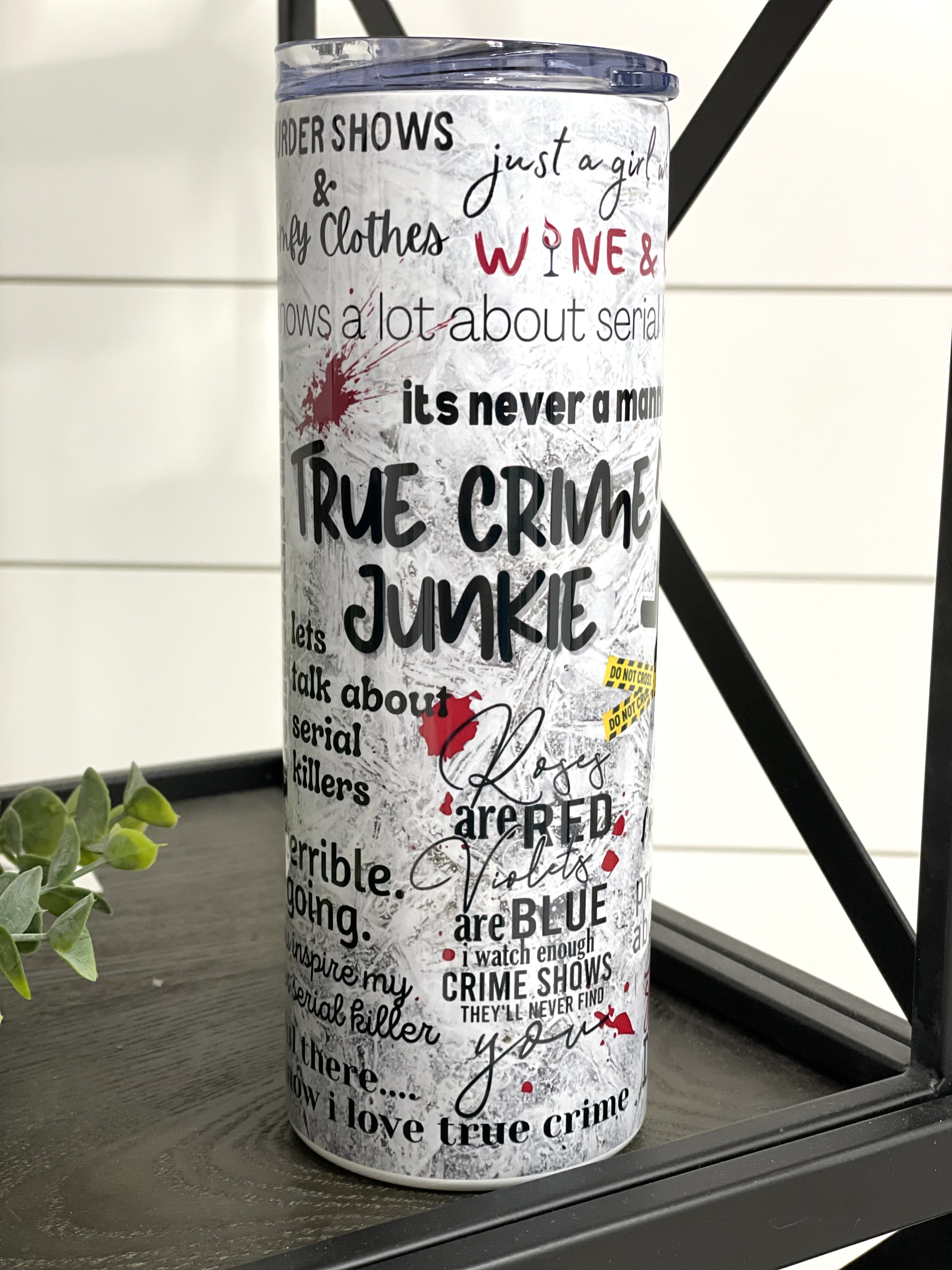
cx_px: 476
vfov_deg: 36.8
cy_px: 635
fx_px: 1907
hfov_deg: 28.0
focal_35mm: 52
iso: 160
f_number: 2
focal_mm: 6
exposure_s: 1/60
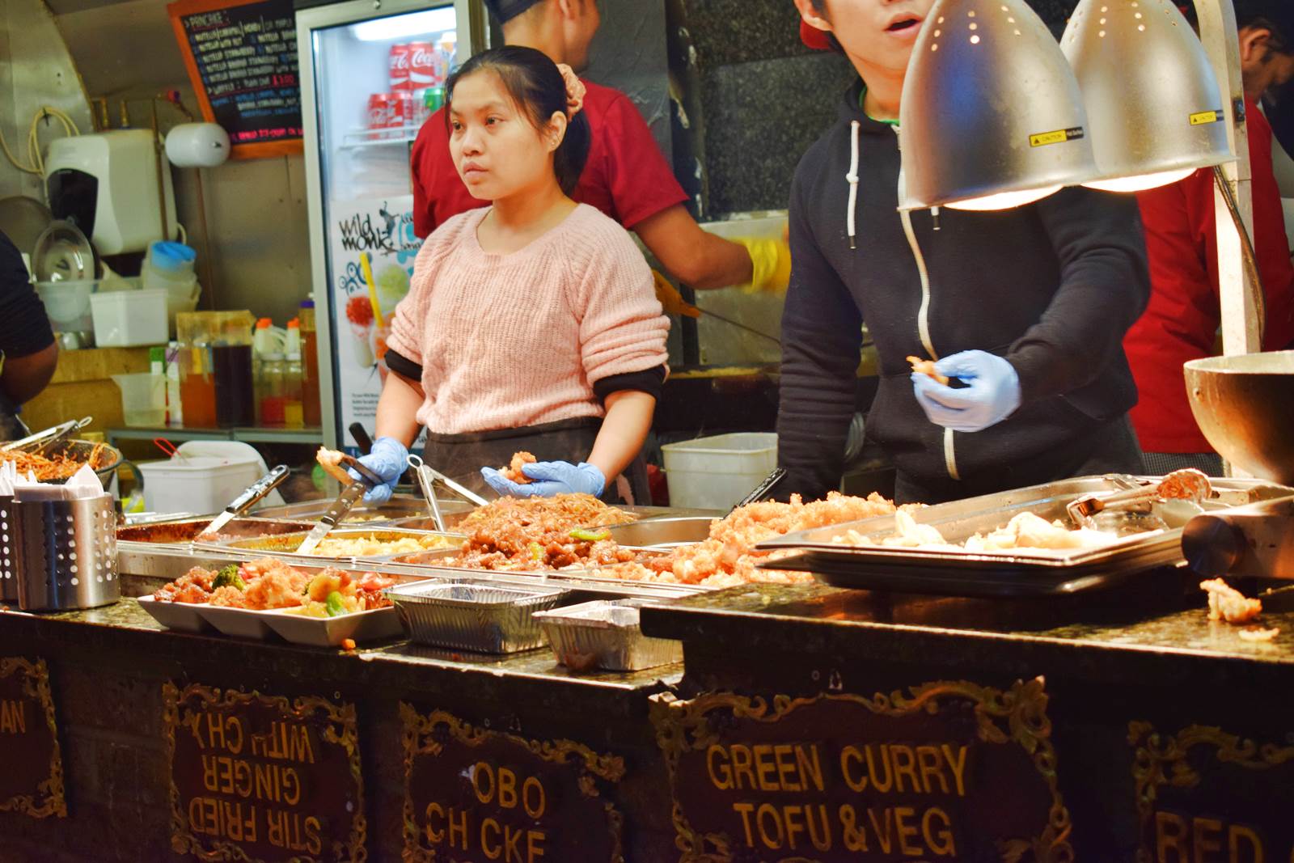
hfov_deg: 29.9
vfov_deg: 20.2
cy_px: 432
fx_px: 2426
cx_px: 647
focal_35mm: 68
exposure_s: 1/60
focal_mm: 45
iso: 560
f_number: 5
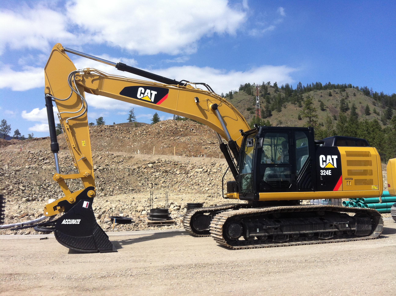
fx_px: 400
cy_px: 148
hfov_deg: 52.7
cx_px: 198
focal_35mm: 35
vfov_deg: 40.6
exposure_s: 1/1774
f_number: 2.8
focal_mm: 3.85
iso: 80
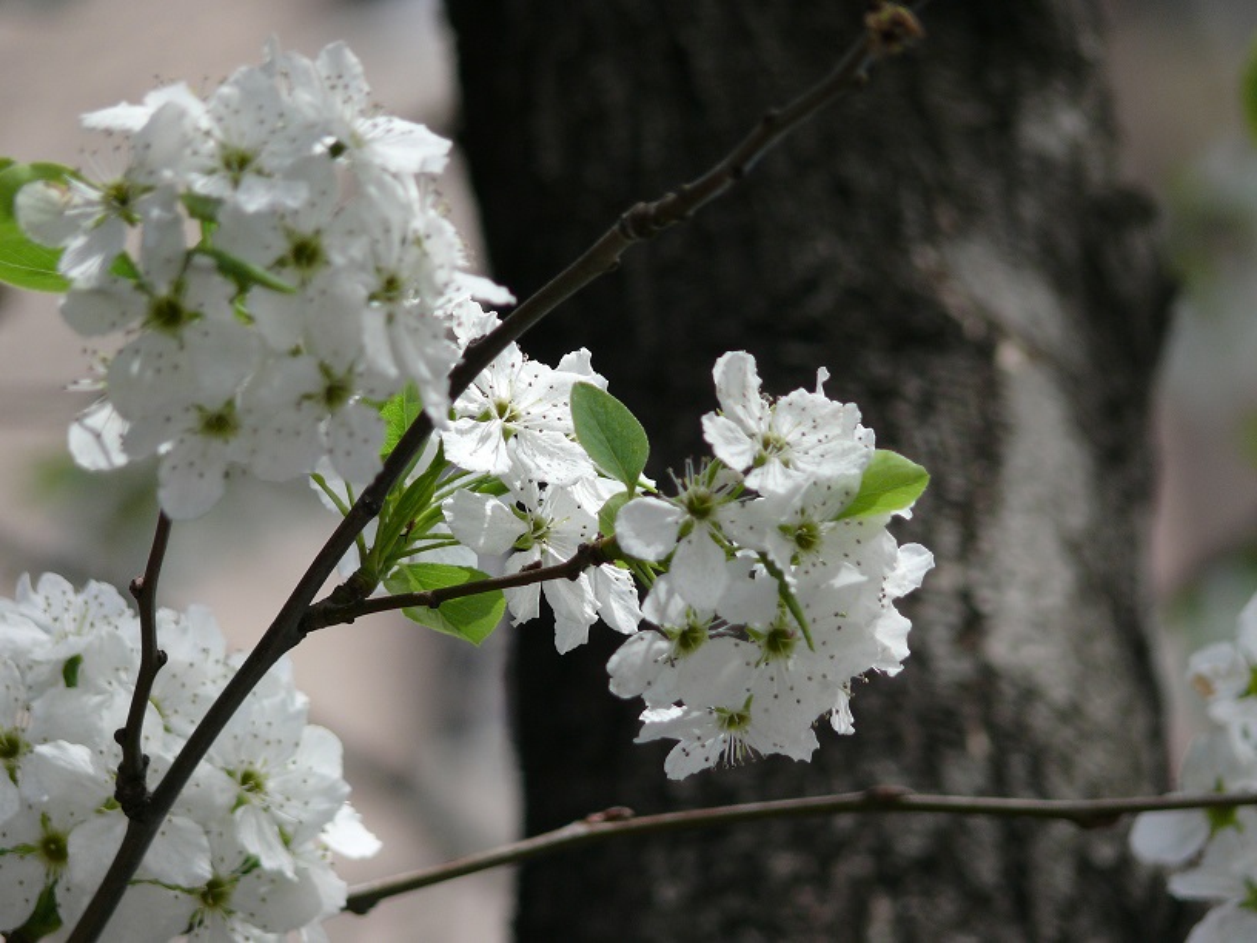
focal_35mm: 469
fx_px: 17031
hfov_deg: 4.2
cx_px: 628
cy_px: 472
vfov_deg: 3.2
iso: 100
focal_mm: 88.8
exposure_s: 1/250
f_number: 3.7
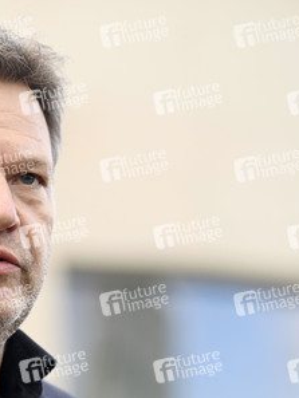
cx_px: 18
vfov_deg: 8.0
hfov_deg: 6.0
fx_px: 2854
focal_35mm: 248
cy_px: 200
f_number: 4.5
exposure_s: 1/1600
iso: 1250
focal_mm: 170
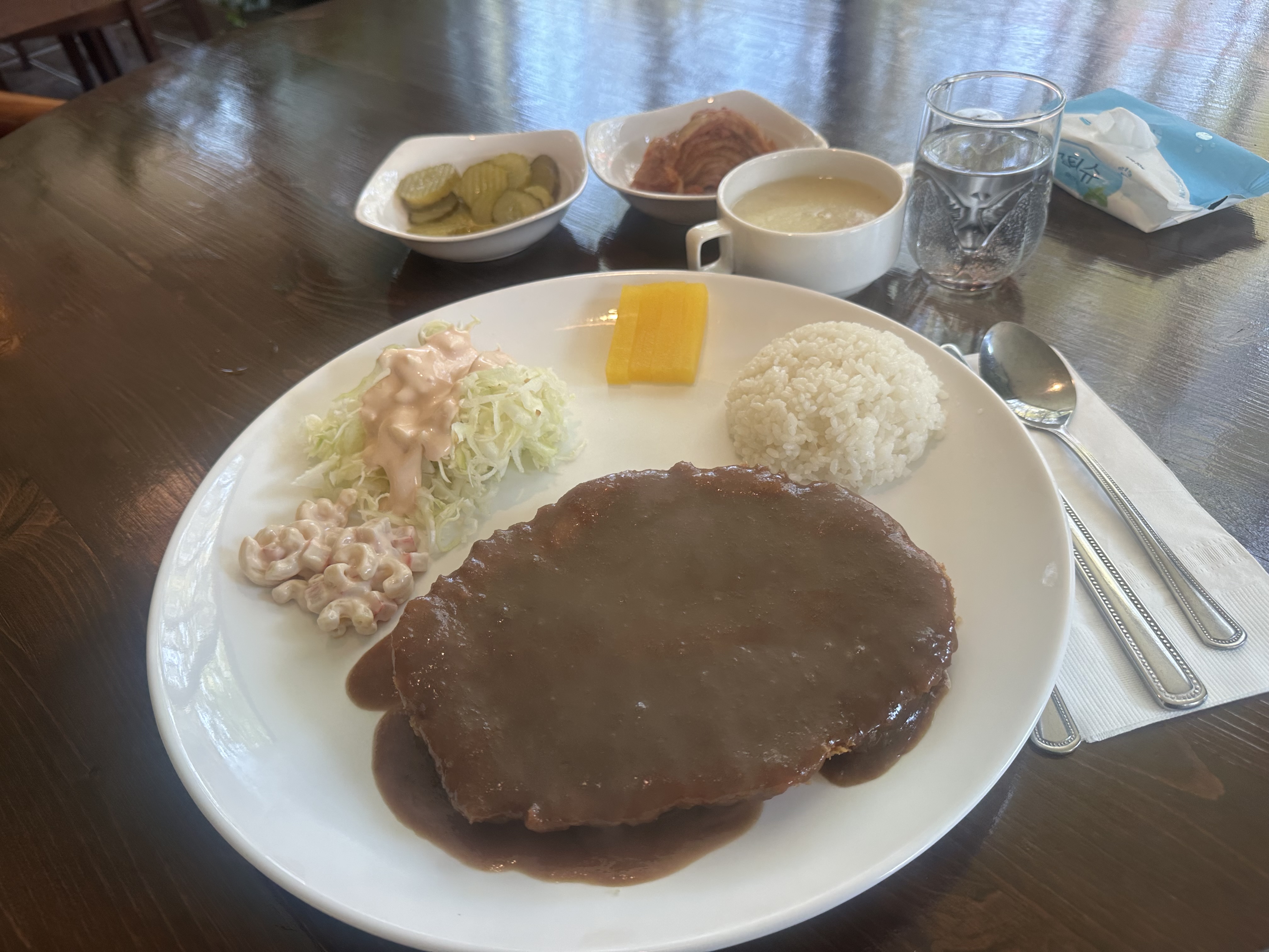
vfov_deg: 56.8
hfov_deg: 71.6
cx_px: 634
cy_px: 476
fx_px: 880
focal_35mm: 24
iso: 100
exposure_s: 1/120
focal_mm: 6.86
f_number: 1.78
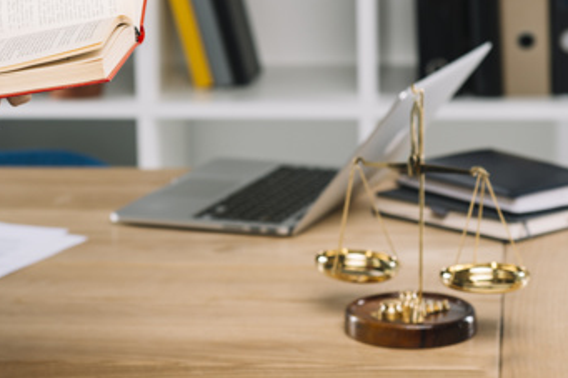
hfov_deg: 13.1
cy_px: 37
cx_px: 140
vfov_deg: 8.8
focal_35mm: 156
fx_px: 2460
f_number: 5
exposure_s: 1/160
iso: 200
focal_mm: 85
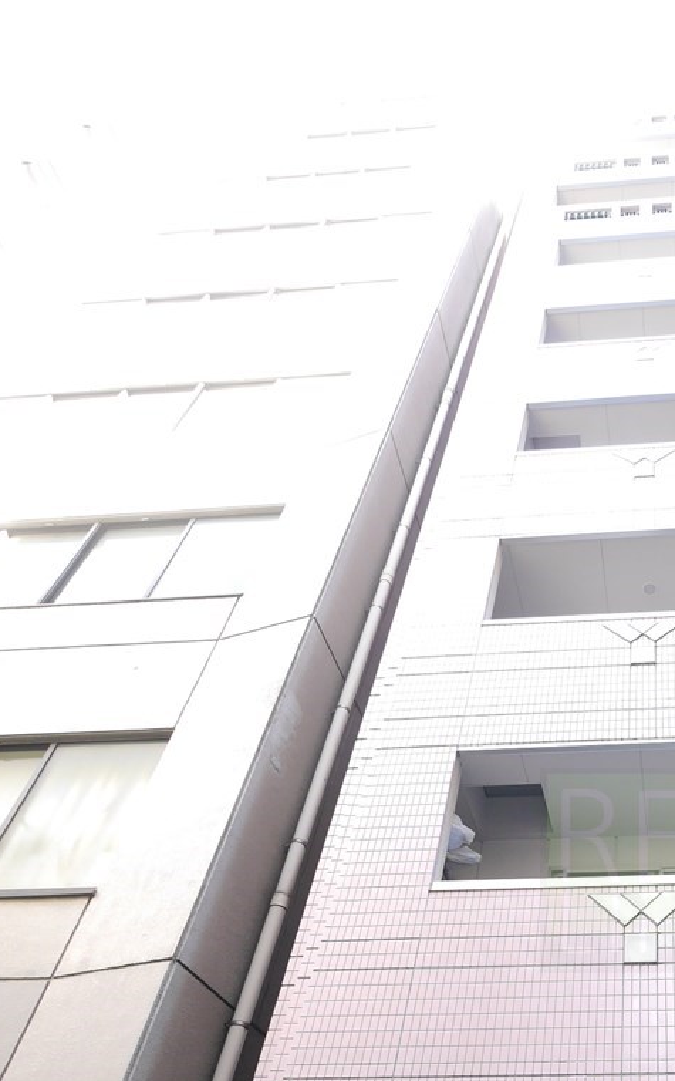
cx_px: 642
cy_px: 870
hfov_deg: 43.7
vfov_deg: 65.7
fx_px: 736
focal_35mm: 25
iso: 400
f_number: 4
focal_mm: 7
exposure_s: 1/60
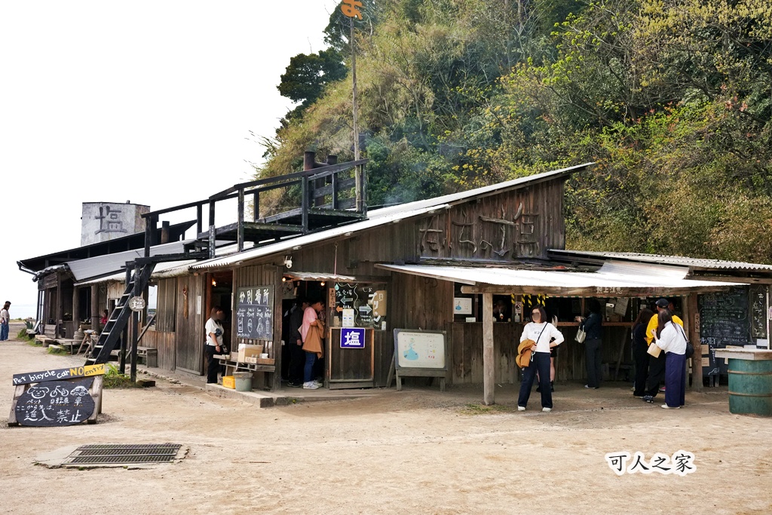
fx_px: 800
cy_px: 258
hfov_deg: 51.5
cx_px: 386
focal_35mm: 37
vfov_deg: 35.7
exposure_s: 1/3200
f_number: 10
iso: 3200
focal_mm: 37.3
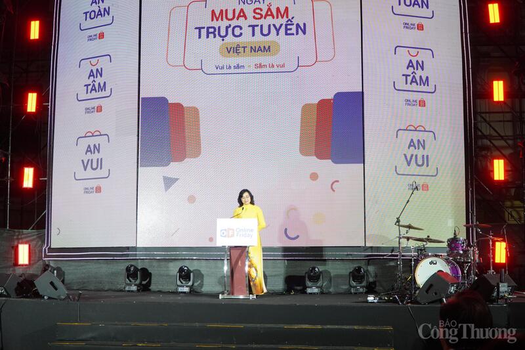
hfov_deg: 43.6
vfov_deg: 29.9
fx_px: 656
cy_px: 175
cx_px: 262
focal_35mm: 45
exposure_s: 1/160
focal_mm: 30
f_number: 4
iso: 640
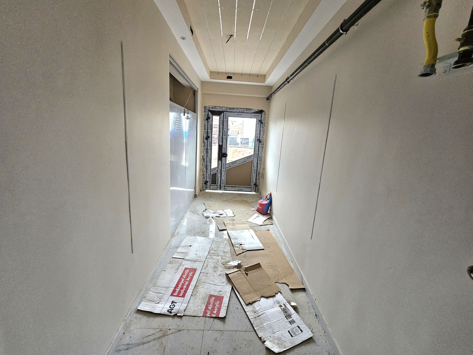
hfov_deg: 106.2
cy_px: 178
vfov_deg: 89.9
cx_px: 236
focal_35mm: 13
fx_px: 178
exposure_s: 1/33.4
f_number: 2.2
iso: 320
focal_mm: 2.2
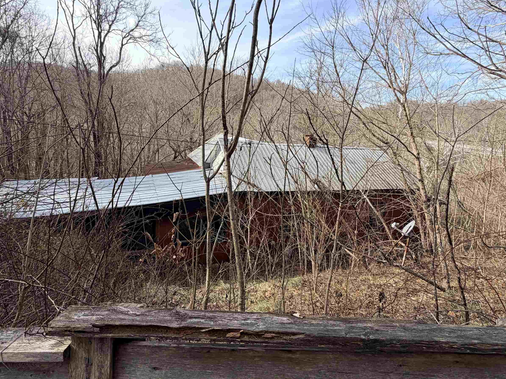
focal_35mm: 18
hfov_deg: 87.6
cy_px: 181
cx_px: 234
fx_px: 263
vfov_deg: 71.6
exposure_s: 1/602
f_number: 2.2
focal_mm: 2.22
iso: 40
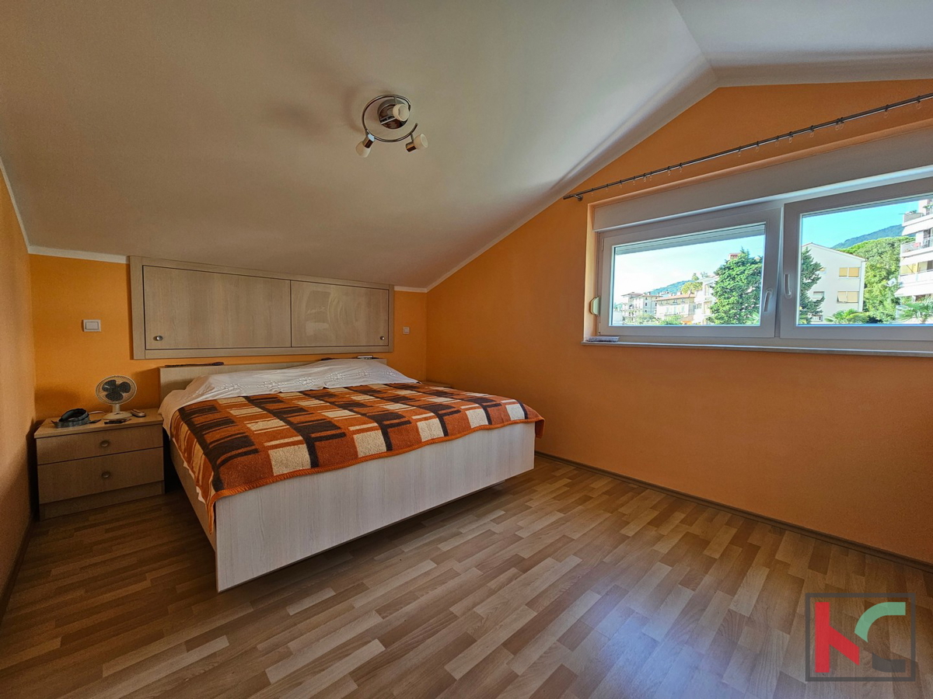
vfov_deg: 89.9
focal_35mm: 13
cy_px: 350
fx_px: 350
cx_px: 466
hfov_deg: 106.2
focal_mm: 2.2
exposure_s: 1/50
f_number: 2.2
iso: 64
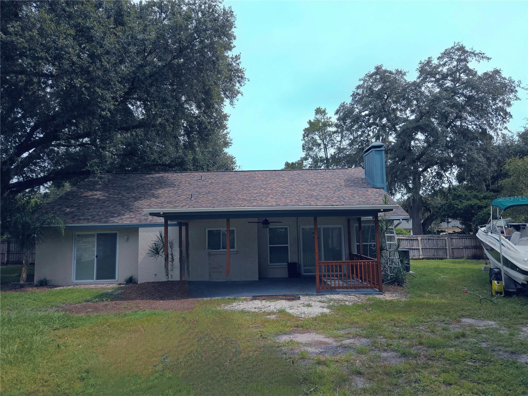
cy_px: 198
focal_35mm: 23
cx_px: 264
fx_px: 351
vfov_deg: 58.9
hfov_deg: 73.9
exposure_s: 1/1449
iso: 25
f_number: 1.8
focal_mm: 5.4
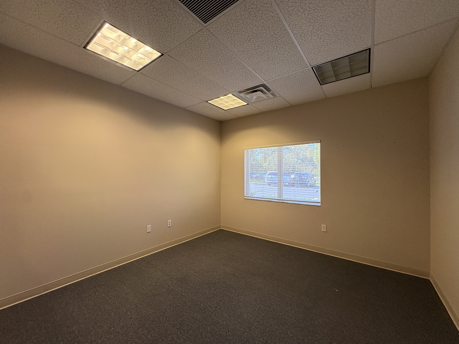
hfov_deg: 102.1
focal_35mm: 14
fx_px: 186
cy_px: 172
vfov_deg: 85.7
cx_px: 230
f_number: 2.2
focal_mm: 2.22
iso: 125
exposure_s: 1/120
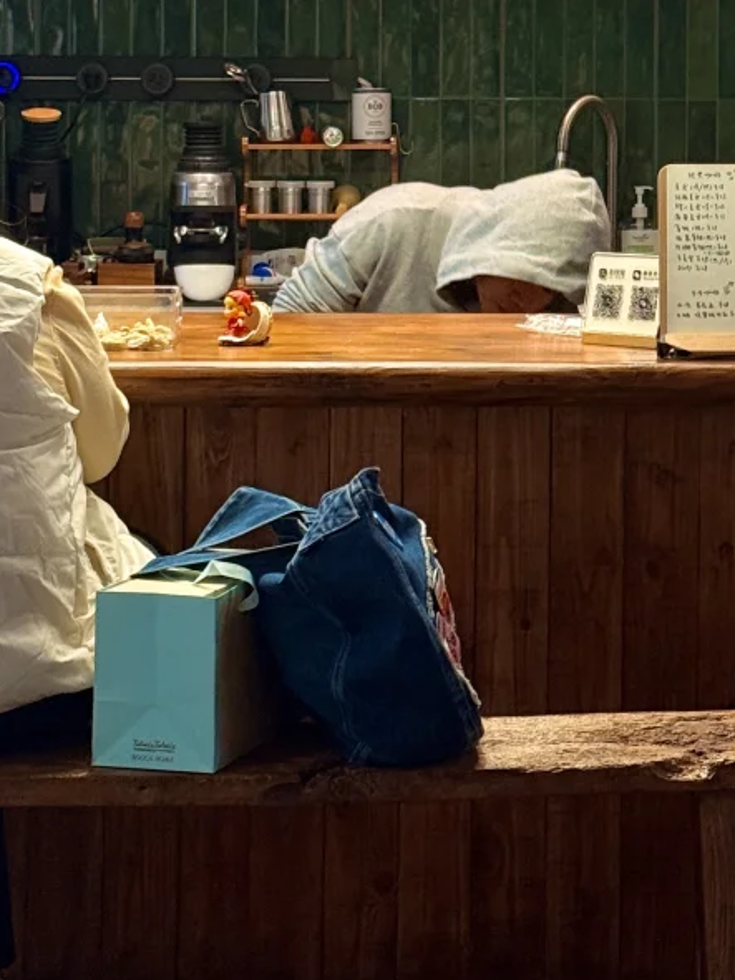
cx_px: 584
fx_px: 3314
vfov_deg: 16.6
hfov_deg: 12.6
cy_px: 73
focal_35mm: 117
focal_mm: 6.76
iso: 125
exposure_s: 1/50
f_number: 1.78
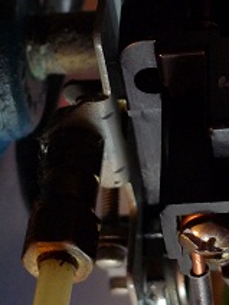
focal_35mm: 151
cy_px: -6
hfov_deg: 9.8
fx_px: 1332
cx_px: 183
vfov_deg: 12.9
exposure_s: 1/10
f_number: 2.8
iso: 400
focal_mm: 12.8
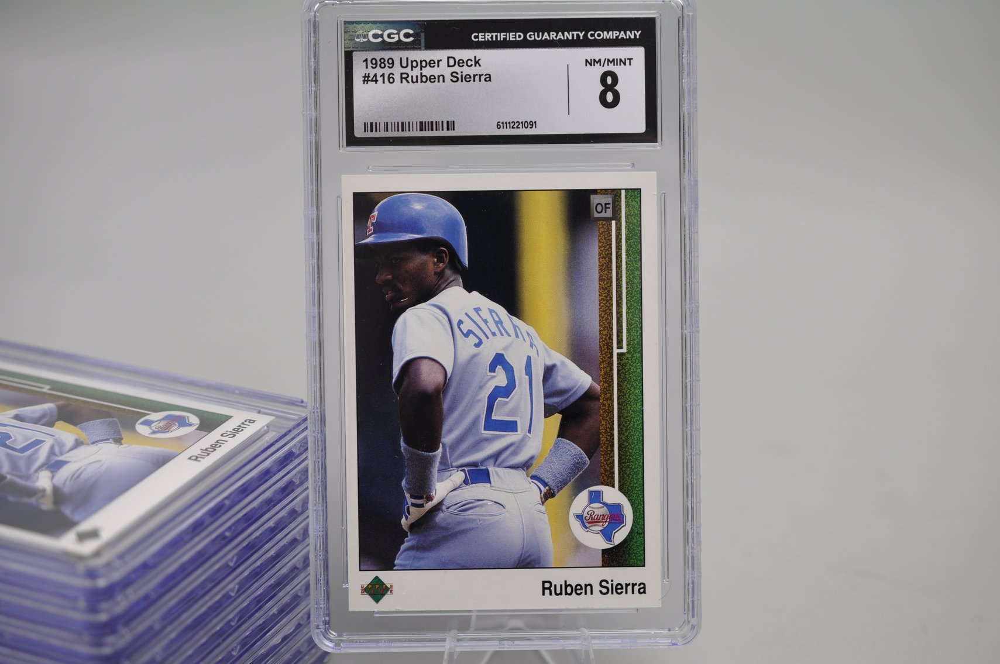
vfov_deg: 22.6
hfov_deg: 33.4
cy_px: 332
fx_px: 1665
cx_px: 500
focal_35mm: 60
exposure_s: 1/80
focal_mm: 40
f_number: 4.5
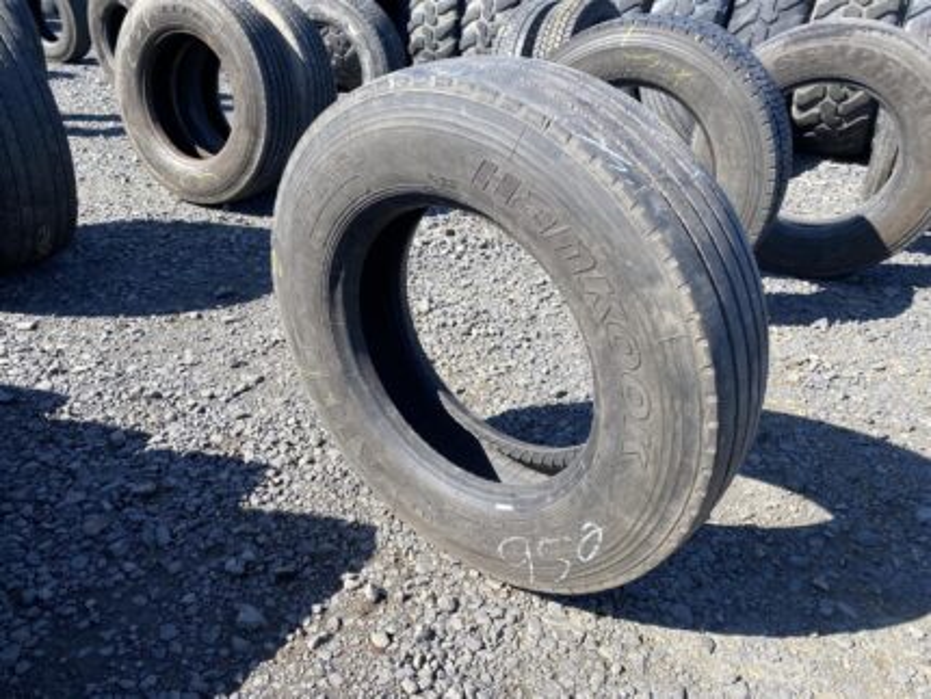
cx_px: 466
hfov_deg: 67.3
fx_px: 700
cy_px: 350
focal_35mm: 26
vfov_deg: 53.1
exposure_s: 1/1016
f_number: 1.8
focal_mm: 4.25
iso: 32
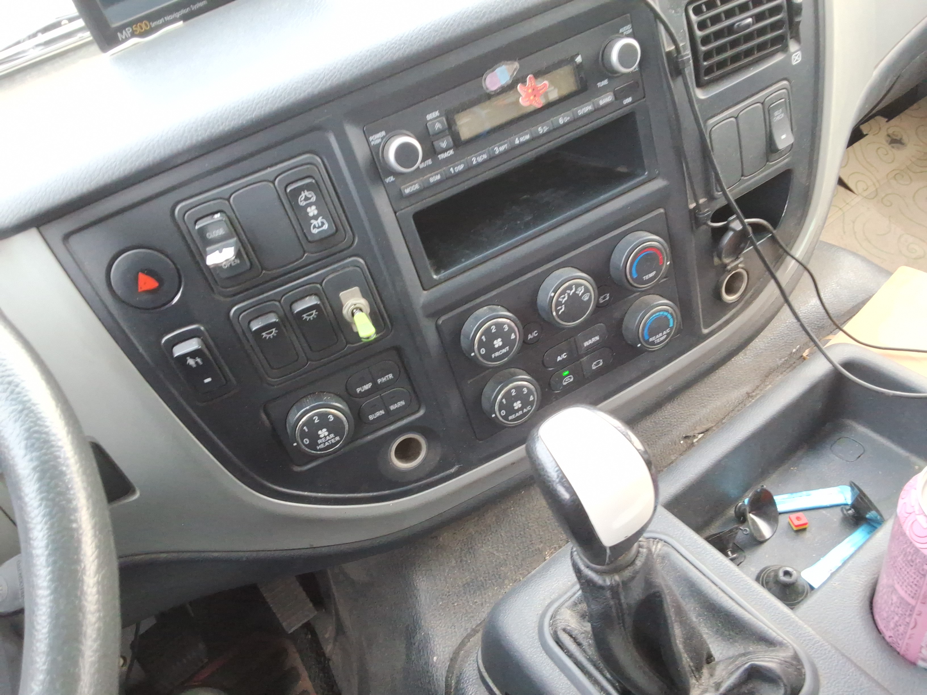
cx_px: 464
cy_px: 348
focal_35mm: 28
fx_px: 750
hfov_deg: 63.4
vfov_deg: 49.7
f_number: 1.9
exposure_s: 1/40
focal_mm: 2.91
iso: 135
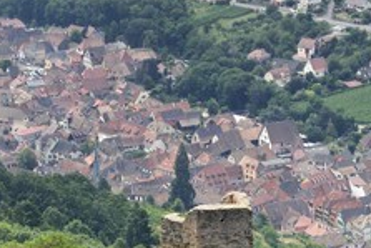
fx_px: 2526
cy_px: 225
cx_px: 198
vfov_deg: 5.6
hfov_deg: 8.4
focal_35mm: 245
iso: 800
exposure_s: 1/160
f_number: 18
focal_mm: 130
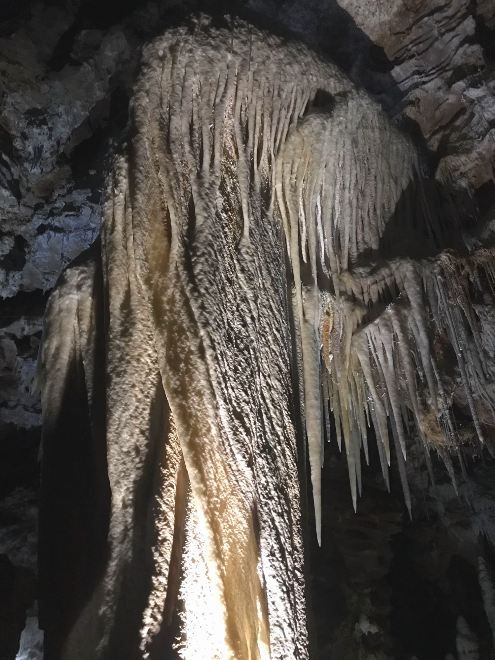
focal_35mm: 28
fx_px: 534
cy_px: 330
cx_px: 248
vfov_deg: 63.4
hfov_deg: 49.7
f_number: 1.8
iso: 80
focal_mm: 3.99
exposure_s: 1/5
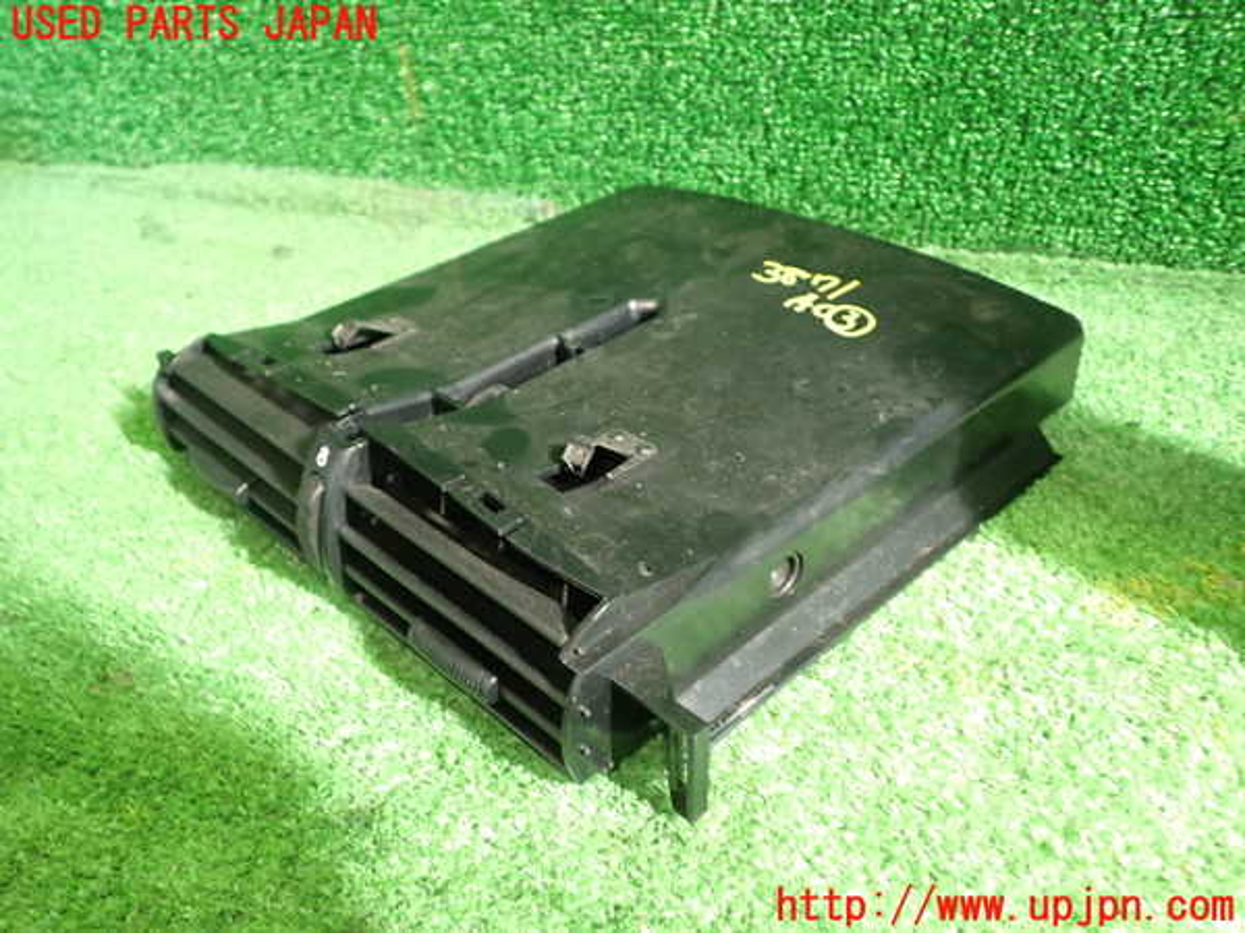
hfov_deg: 60.0
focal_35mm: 30
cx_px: 622
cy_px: 466
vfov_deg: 46.8
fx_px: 1079
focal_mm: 5.4
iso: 400
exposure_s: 1/30
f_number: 2.3
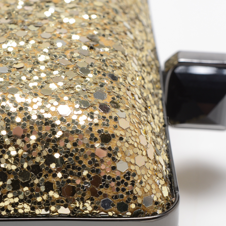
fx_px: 922
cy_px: 119
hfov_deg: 14.0
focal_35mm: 125
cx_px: 77
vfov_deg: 14.0
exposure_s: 1/125
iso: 400
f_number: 14
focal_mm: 55
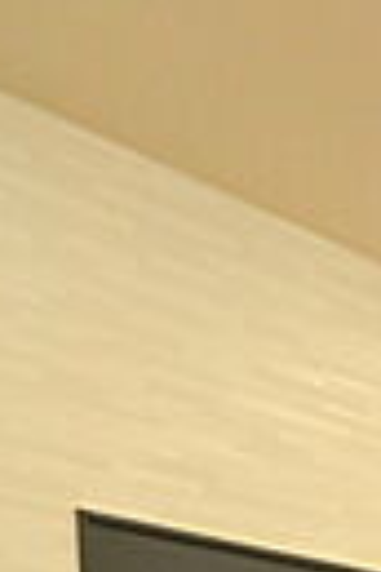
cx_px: 669
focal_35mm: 84
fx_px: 1331
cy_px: 984
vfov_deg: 19.3
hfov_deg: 14.5
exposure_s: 1/125
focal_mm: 15
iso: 800
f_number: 5.6
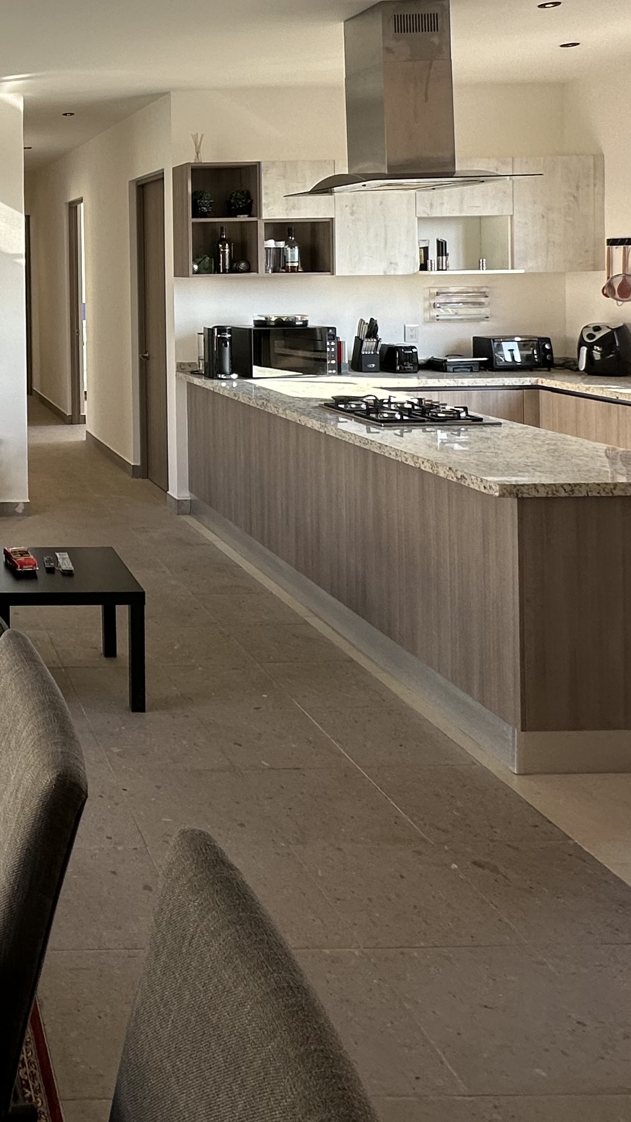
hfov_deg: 30.9
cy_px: 271
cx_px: -127
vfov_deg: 57.7
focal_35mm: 32
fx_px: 952
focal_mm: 2.22
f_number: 2.2
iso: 50
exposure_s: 1/99
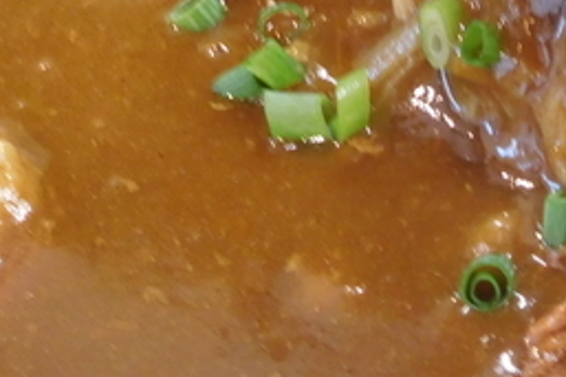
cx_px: 658
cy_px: 201
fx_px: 1273
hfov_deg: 23.2
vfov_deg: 16.8
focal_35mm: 81
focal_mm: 4.5
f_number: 3.4
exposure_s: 1/10
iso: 400
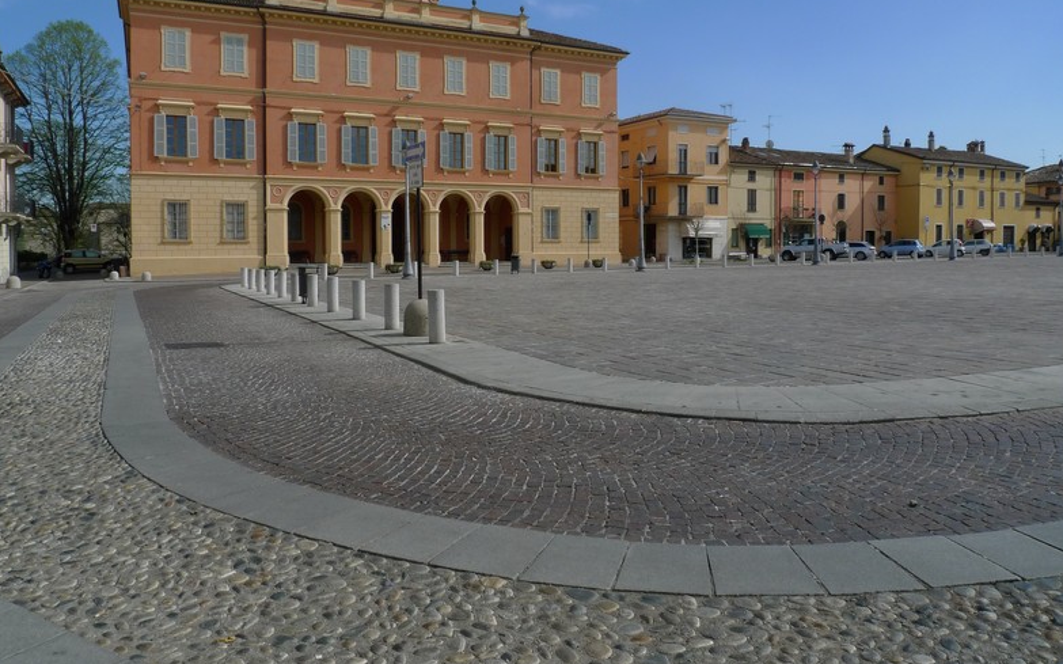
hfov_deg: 70.4
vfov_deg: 47.3
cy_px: 262
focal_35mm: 26
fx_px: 753
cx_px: 532
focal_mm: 5.1
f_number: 8
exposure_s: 1/320
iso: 80
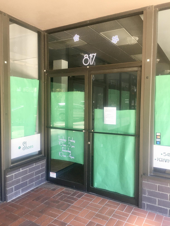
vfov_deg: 61.7
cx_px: 85
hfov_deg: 48.2
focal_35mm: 29
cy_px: 113
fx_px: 190
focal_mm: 4.15
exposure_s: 1/30
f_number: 2.2
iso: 40
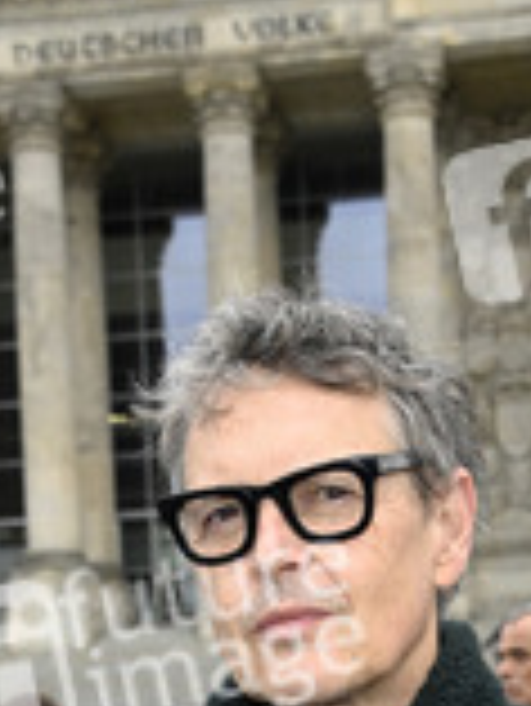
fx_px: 2002
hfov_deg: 15.1
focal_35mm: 98
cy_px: 872
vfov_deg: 18.8
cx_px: 266
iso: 400
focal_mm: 40
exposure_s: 1/250
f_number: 6.3
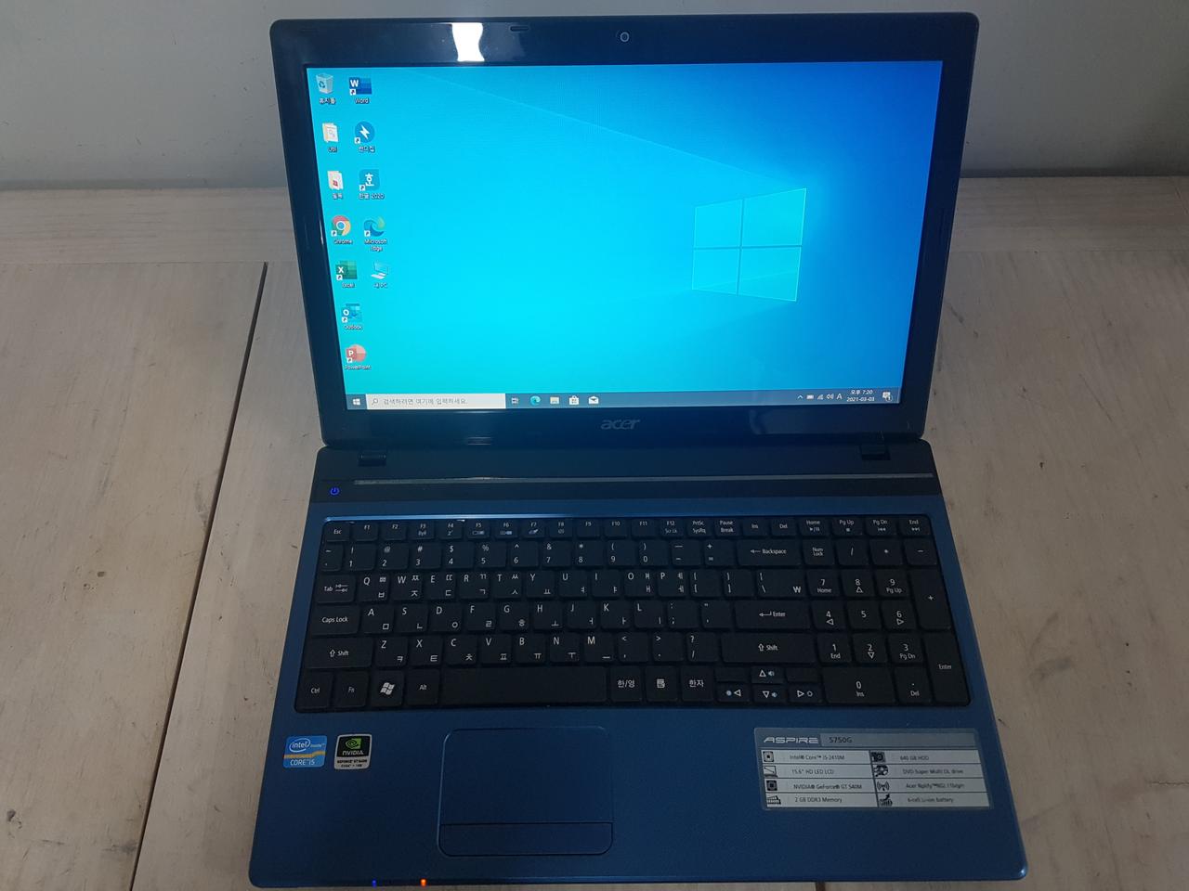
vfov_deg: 53.1
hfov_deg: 67.3
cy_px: 446
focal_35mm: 26
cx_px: 594
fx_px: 893
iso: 100
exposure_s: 1/60
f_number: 1.7
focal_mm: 4.2
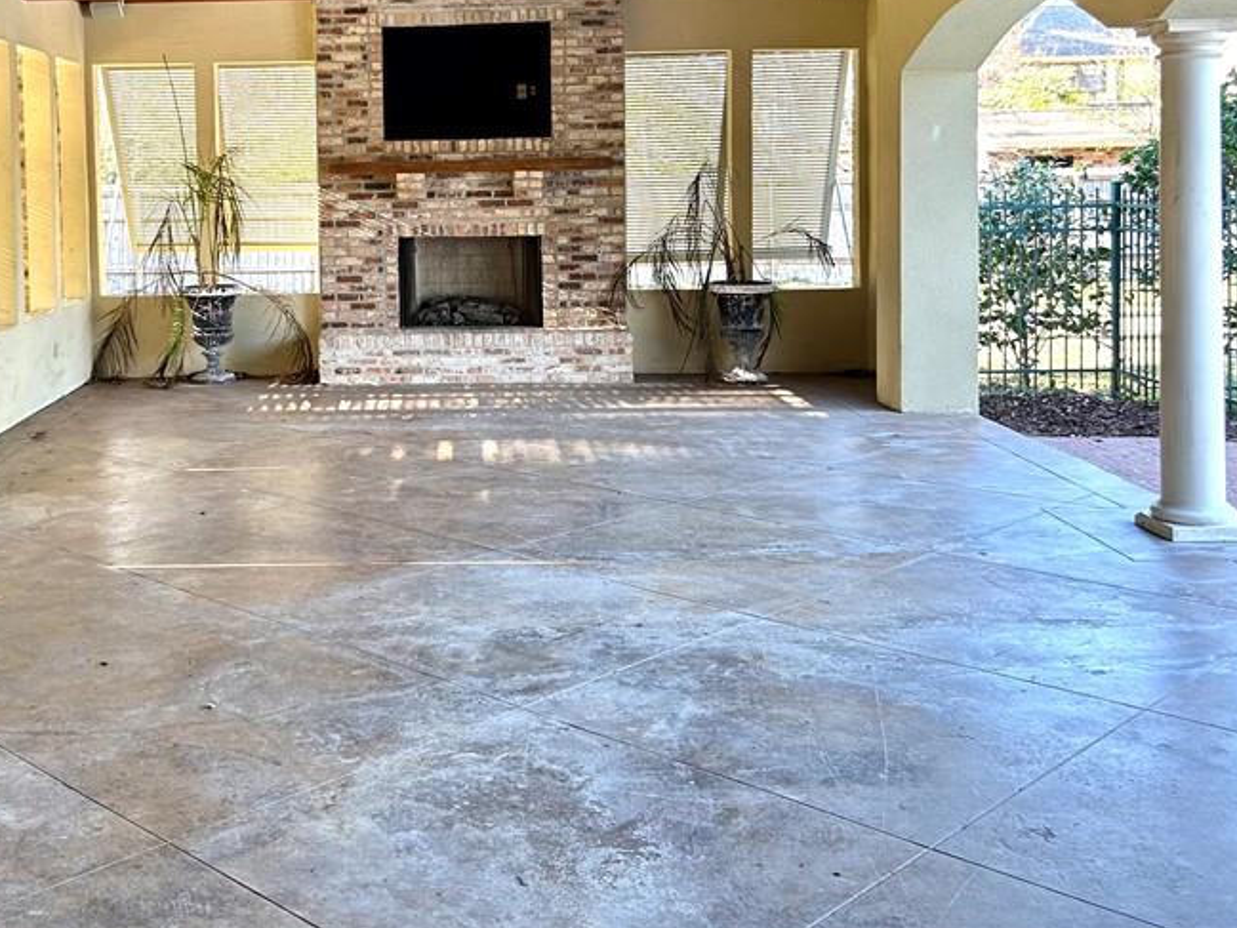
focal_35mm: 41
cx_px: 372
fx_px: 1465
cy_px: 217
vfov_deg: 34.3
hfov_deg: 44.8
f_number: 1.5
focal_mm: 5.7
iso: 64
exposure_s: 1/121
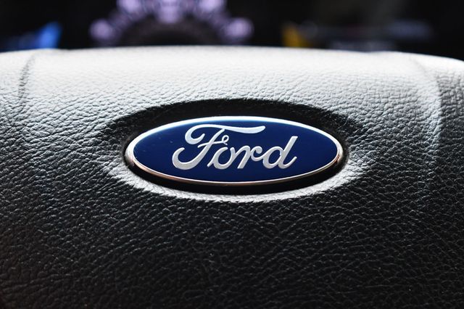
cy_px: 154
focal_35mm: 82
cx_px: 232
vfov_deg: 16.6
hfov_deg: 24.8
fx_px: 1056
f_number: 5.6
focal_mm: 55
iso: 1600
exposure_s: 1/125
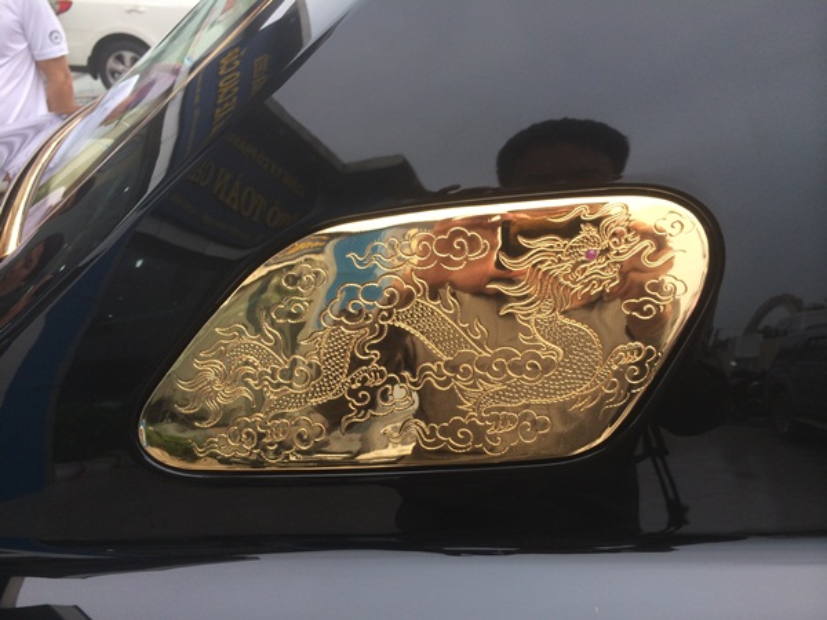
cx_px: 414
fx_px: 717
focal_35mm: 30
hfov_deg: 60.0
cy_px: 310
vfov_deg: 46.8
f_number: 2.2
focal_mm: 4.12
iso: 32
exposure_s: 1/273
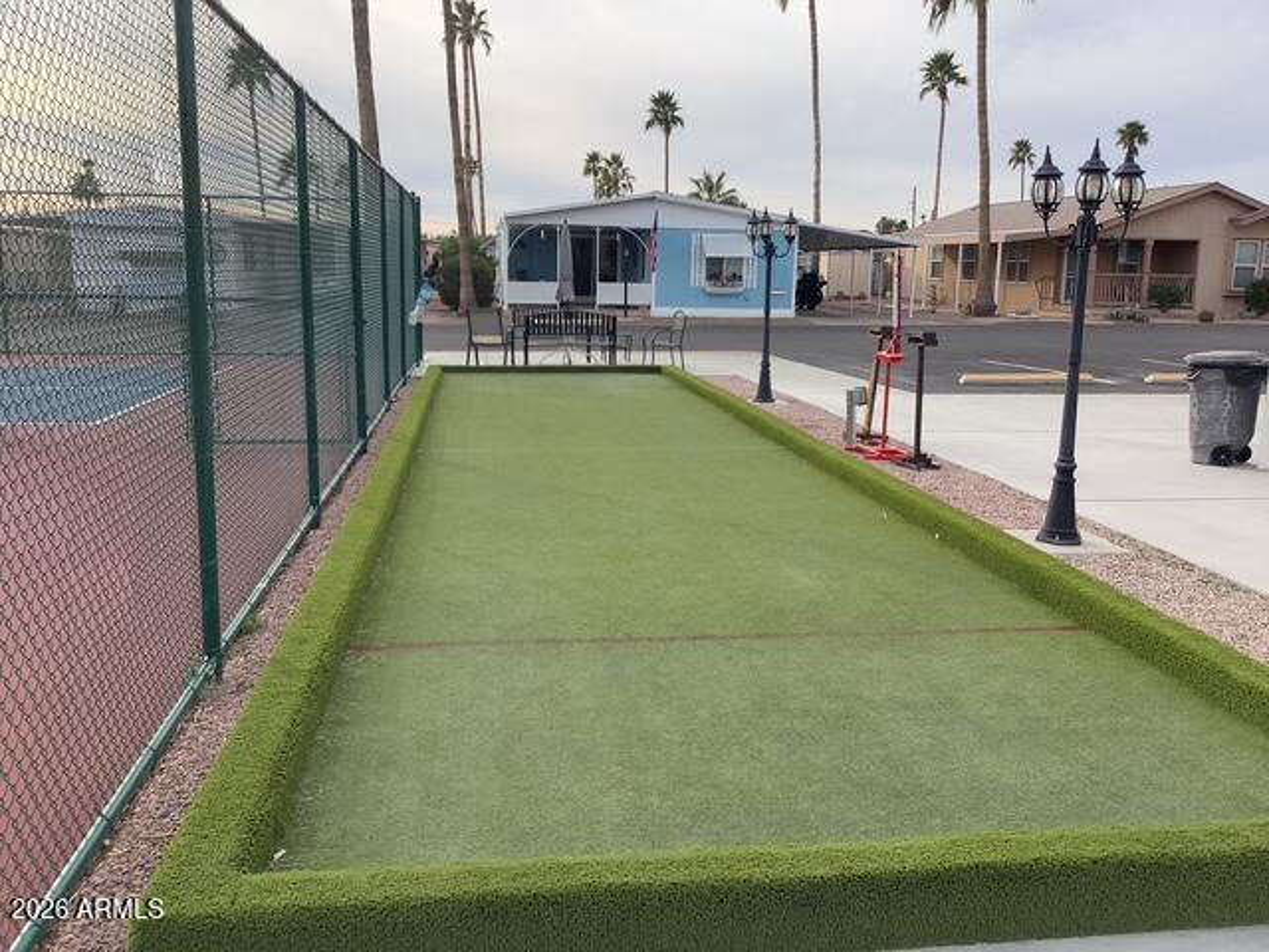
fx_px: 1136
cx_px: 634
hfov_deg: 58.4
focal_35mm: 31
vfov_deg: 45.4
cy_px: 476
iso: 25
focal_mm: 3.3
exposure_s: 1/381
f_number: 2.4
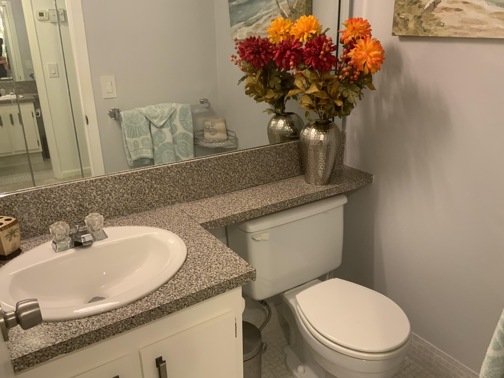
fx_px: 422
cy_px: 189
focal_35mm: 29
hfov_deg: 61.7
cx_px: 252
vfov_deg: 48.2
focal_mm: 3
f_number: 1.8
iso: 160
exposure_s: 1/60
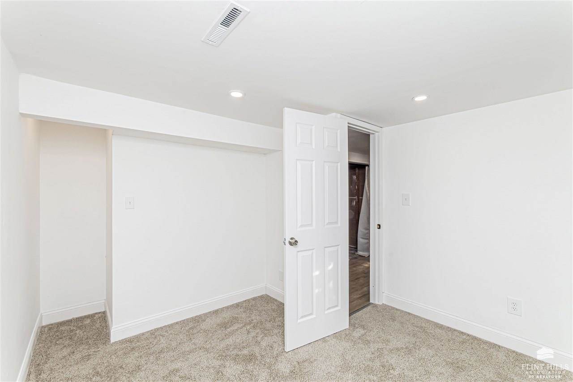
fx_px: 239
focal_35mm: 15
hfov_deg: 100.4
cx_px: 286
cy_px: 191
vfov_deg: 77.3
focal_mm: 10
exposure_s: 1/60
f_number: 13
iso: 500
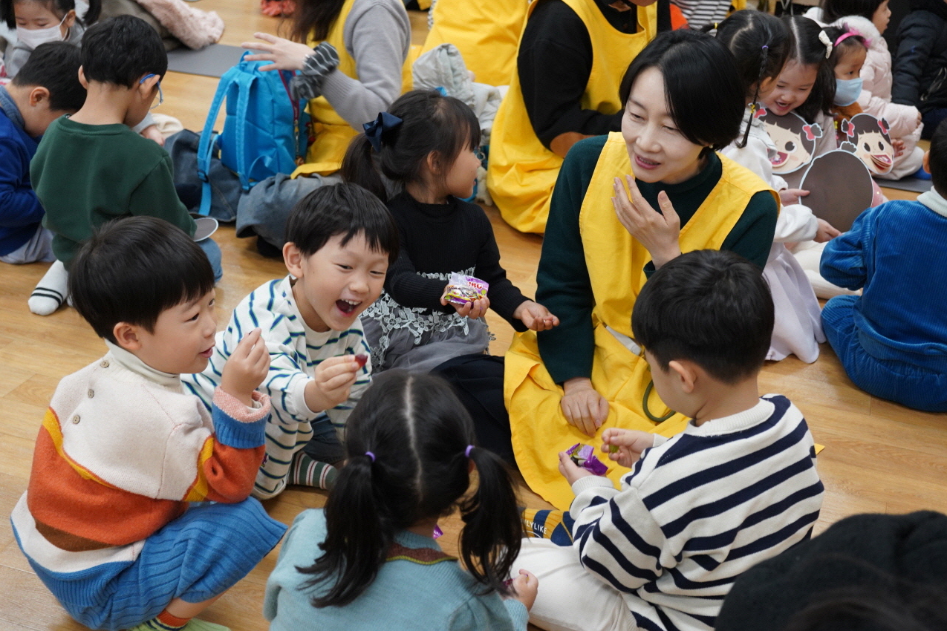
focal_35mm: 51
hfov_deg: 38.9
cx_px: 469
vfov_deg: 26.5
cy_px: 312
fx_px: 1341
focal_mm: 50
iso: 2500
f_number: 5.6
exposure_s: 1/80
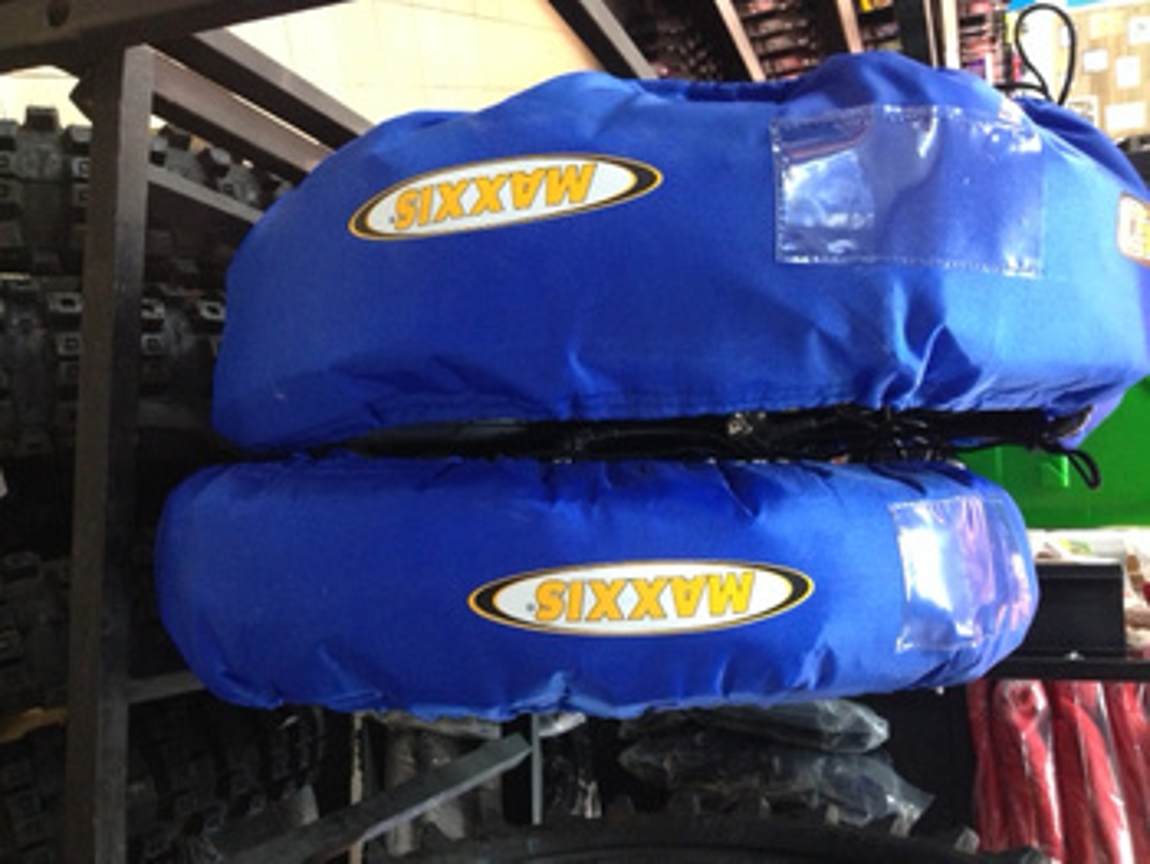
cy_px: 432
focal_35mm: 35
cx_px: 575
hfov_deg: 52.6
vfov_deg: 40.7
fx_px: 1164
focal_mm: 4.28
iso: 320
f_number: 2.4
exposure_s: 1/20
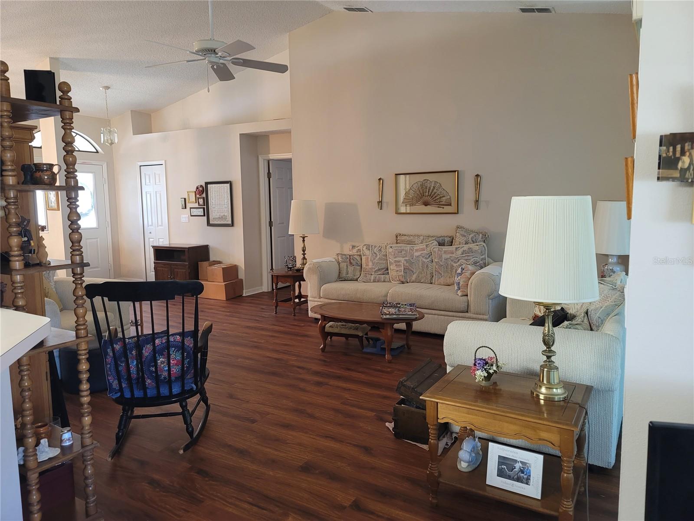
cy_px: 260
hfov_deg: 69.4
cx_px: 347
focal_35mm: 25
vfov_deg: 54.9
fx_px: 501
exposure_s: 1/40
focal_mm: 7
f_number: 1.8
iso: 320
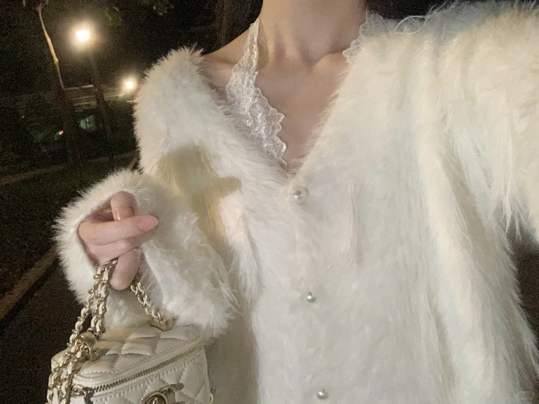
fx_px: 498
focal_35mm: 32
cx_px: 270
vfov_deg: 44.2
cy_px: 202
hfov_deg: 56.8
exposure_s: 1/18
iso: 640
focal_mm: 2.87
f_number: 2.2
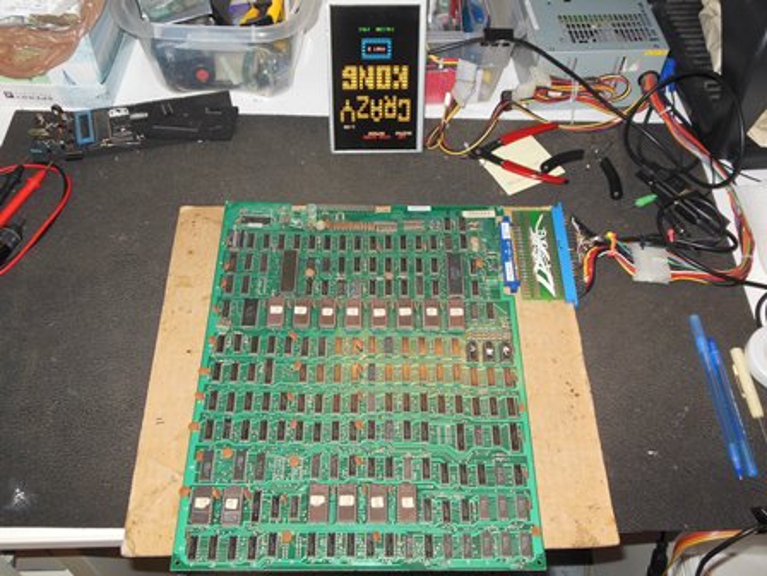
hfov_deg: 55.4
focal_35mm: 33
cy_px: 288
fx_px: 731
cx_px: 384
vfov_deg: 42.9
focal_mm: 6
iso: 200
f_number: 3.5
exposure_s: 1/30
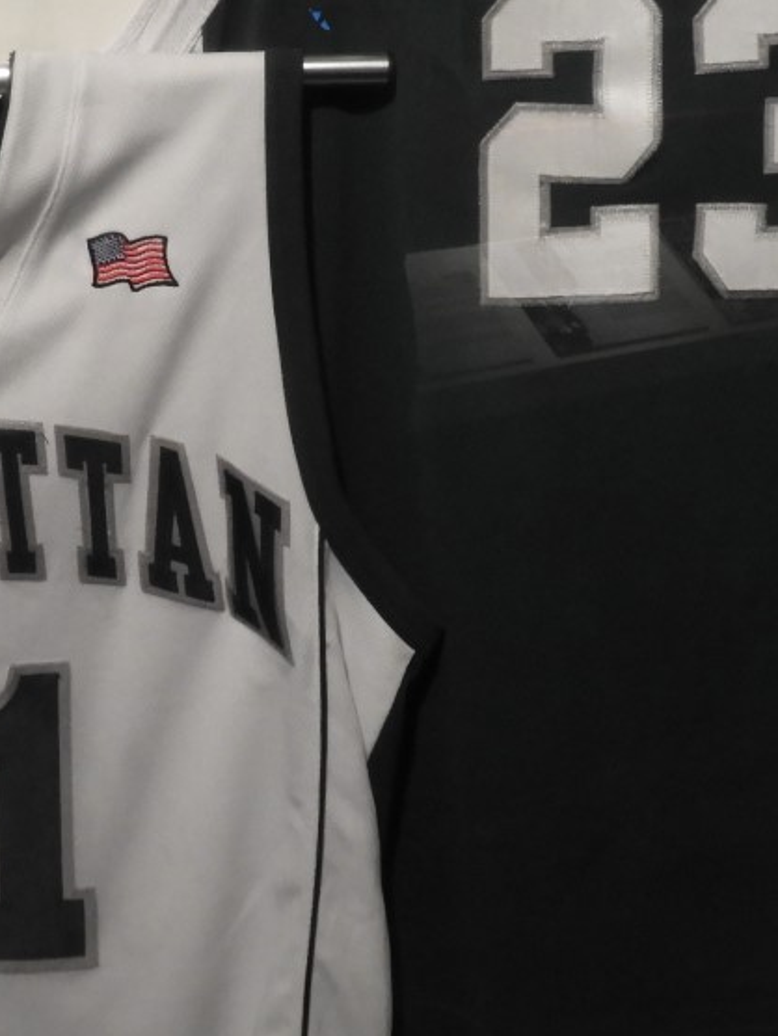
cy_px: 275
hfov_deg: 23.3
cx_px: 158
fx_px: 1857
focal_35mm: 62
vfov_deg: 30.7
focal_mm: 4.3
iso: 320
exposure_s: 1/30
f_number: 3.3
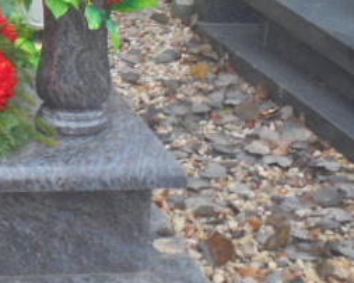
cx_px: -71
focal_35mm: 94
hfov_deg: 19.2
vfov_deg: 16.1
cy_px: 18
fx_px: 984
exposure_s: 1/30
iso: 160
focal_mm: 6.9
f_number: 4.2
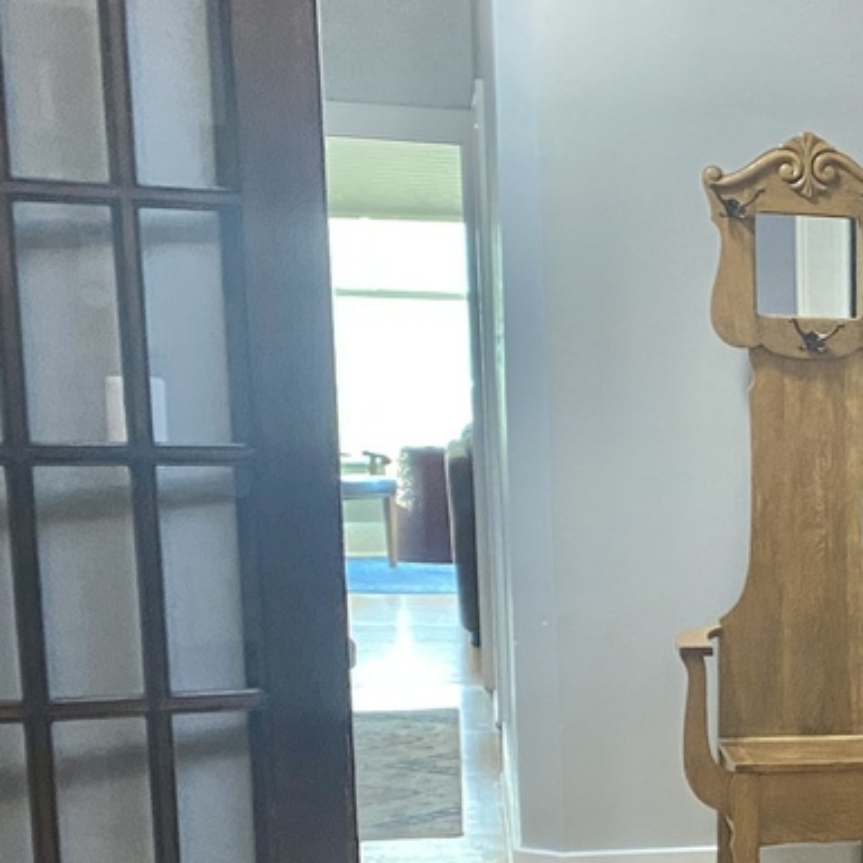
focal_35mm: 86
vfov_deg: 19.8
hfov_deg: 16.5
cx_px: 1607
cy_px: 785
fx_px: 2426
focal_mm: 4.25
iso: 400
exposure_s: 1/40
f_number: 1.8
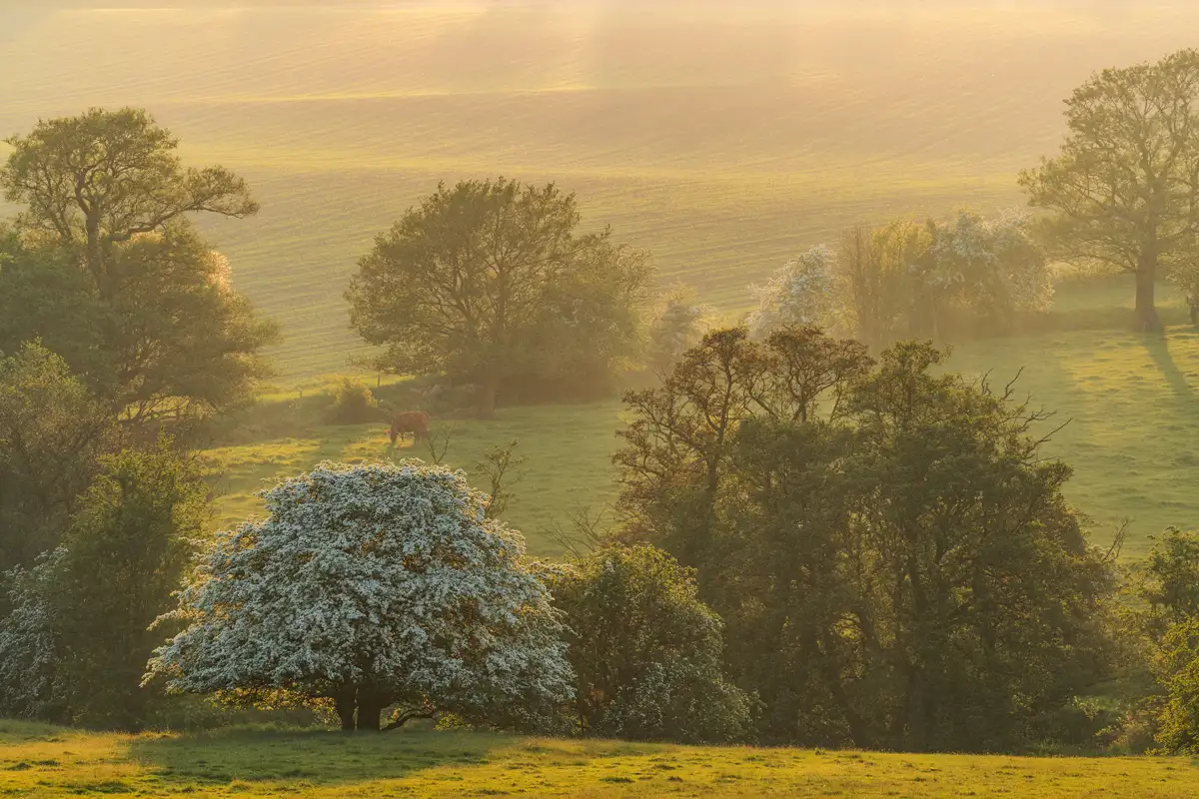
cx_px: 600
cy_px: 400
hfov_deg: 12.1
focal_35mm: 170
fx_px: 5662
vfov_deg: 8.1
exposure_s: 1/320
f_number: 10
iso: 400
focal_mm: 170
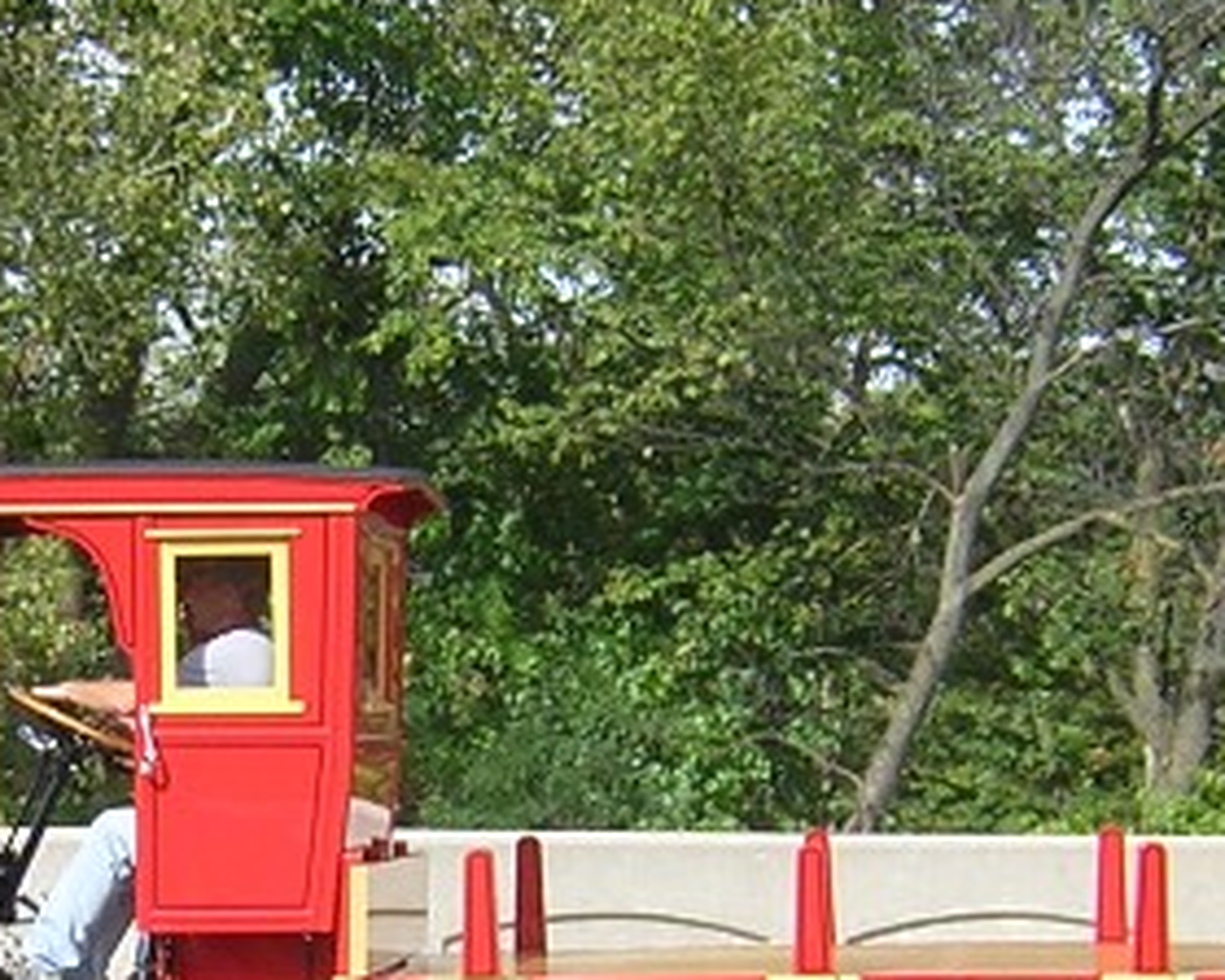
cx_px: 337
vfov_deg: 12.8
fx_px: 4351
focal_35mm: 120
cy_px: 871
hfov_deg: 16.0
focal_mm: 5.6
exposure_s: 1/121
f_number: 5.6
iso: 100
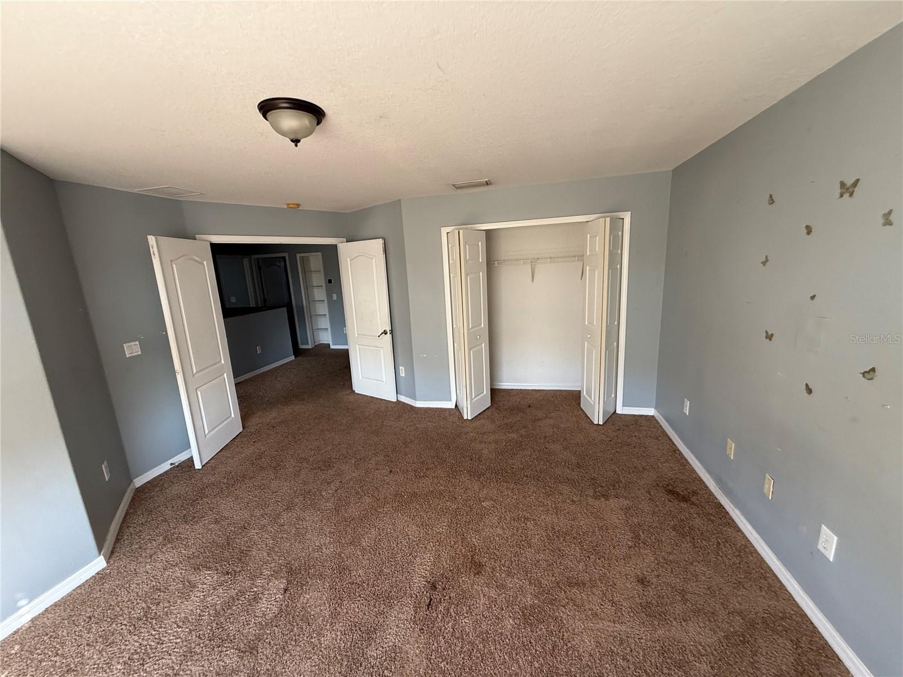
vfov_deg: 85.7
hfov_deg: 102.1
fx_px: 365
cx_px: 452
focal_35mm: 14
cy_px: 338
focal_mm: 2.22
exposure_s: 1/99
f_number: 2.2
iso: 125
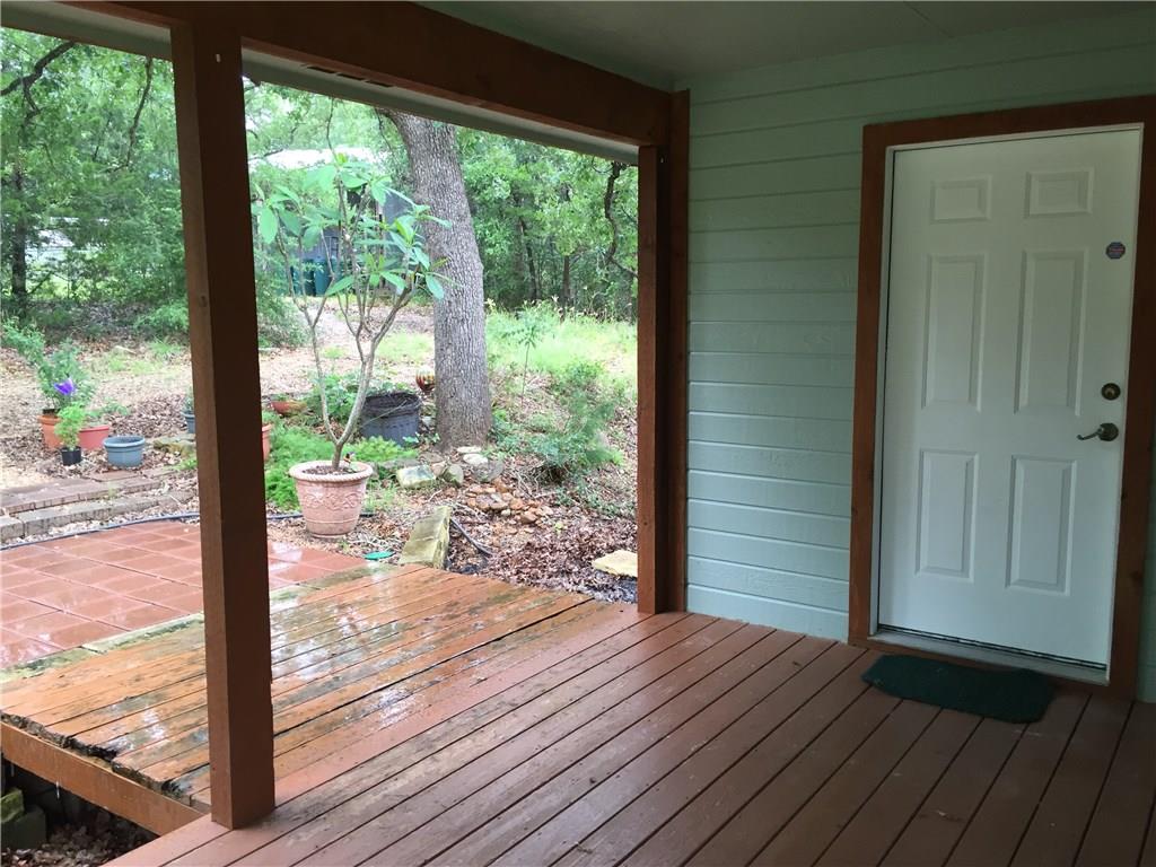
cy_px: 434
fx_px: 968
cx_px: 578
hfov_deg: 61.7
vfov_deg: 48.2
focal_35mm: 29
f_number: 2.2
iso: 32
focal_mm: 4.15
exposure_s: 1/30
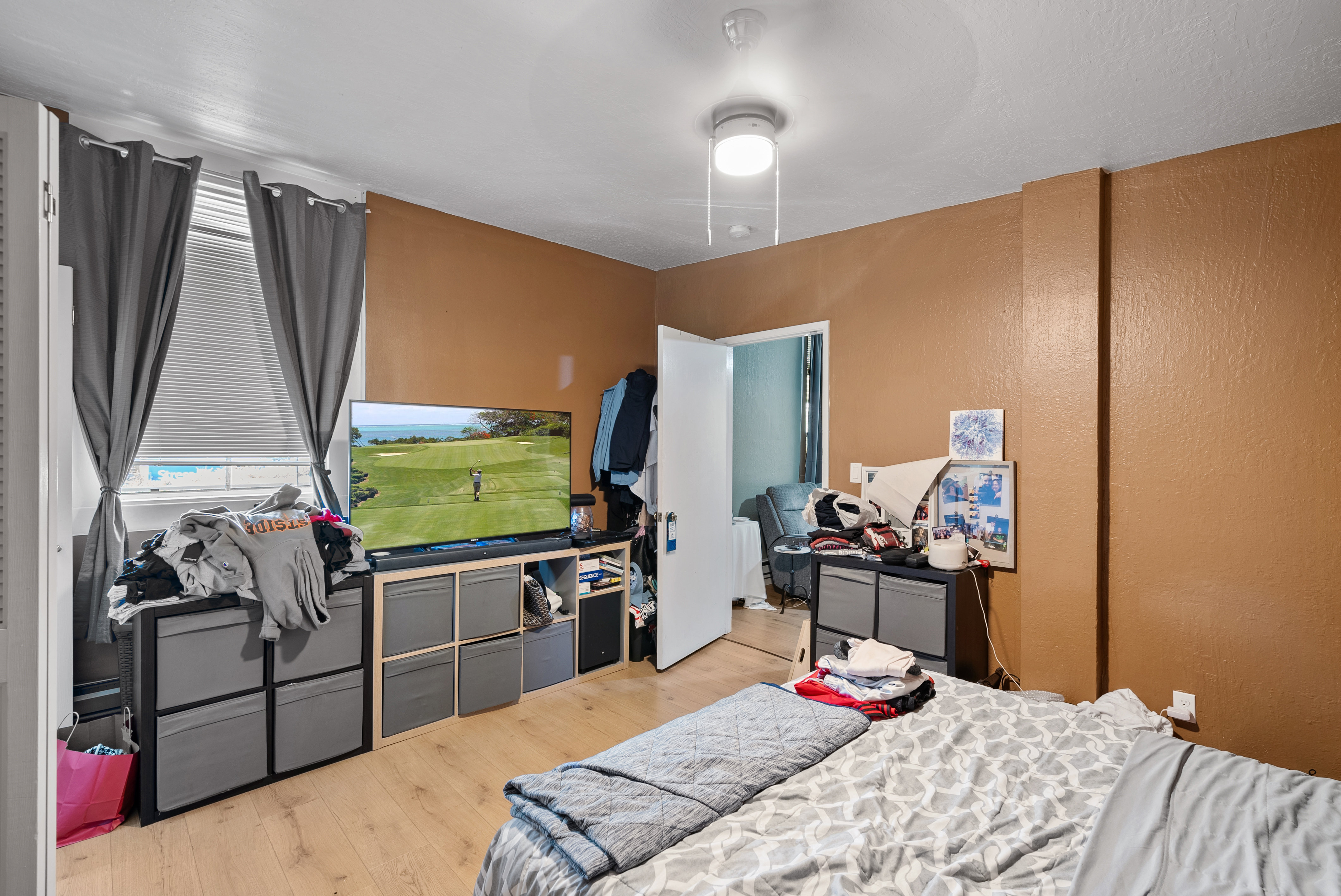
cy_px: 448
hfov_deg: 96.7
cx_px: 670
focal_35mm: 16
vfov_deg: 73.8
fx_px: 596
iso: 125
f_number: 8
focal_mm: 16
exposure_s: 6
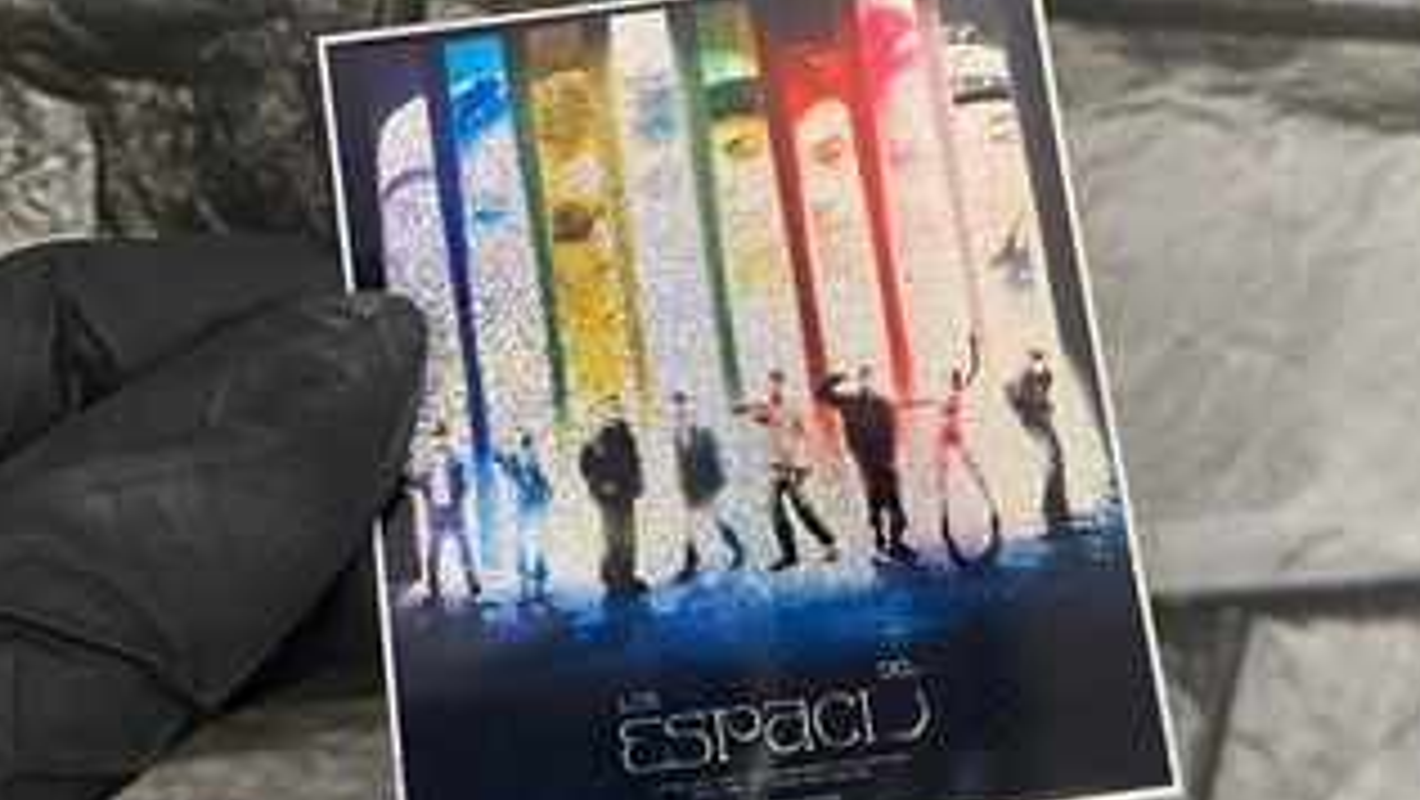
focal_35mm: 46
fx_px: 1733
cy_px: 330
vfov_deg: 26.0
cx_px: 589
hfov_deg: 44.4
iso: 320
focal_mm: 4.25
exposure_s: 1/60
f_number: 1.8
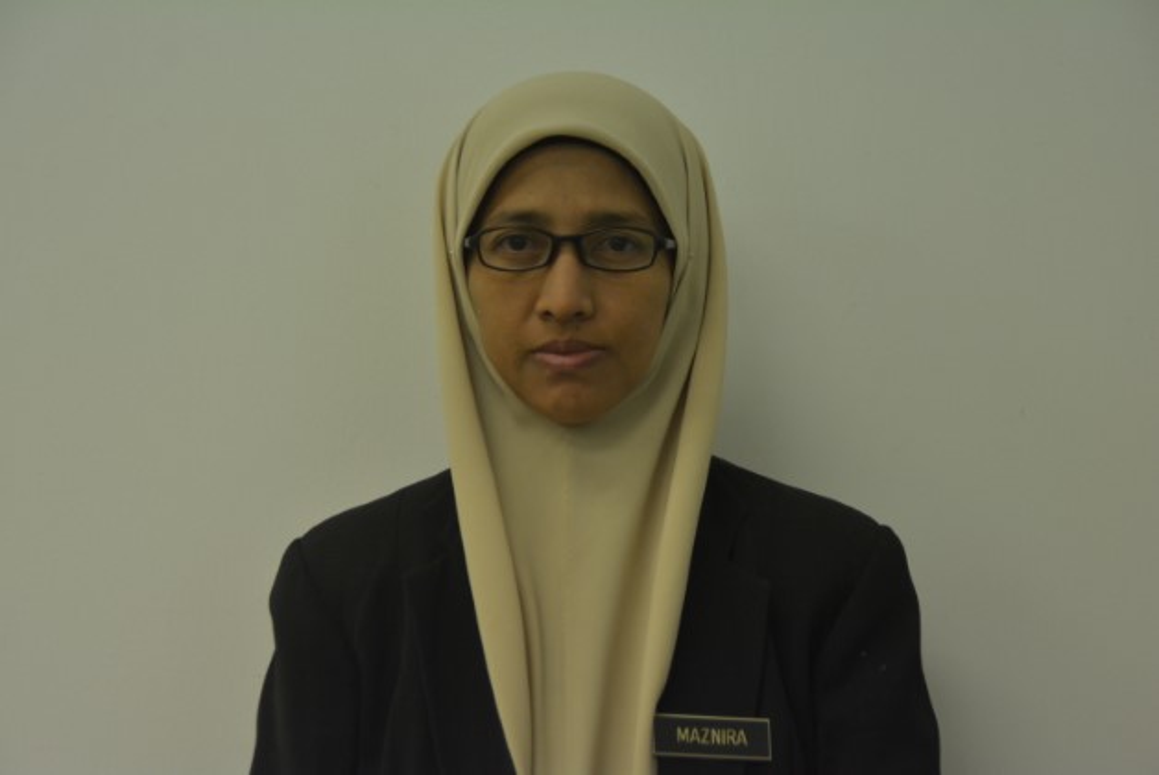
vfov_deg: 13.1
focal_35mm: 105
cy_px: 388
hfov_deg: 19.4
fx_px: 3383
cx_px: 580
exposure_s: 1/160
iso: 800
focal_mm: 70
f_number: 5.6
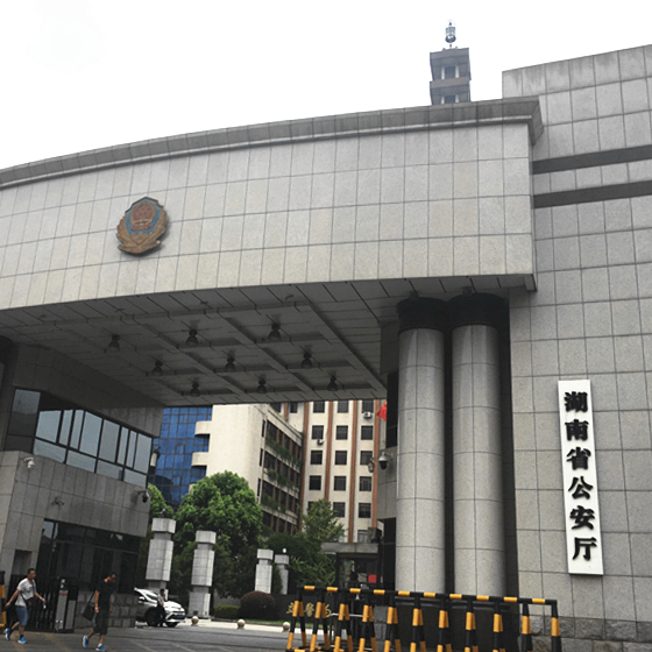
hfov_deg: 47.1
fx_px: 746
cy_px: 333
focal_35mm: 35
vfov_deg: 47.2
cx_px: 293
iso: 25
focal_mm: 4.15
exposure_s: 1/1099
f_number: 2.2
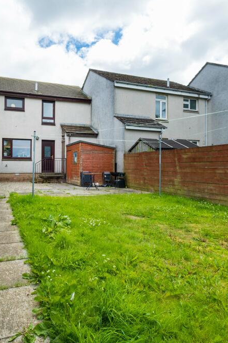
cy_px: 173
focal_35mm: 23
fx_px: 219
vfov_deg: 76.1
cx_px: 75
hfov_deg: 53.9
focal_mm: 10
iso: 200
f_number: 5.6
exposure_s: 1/500
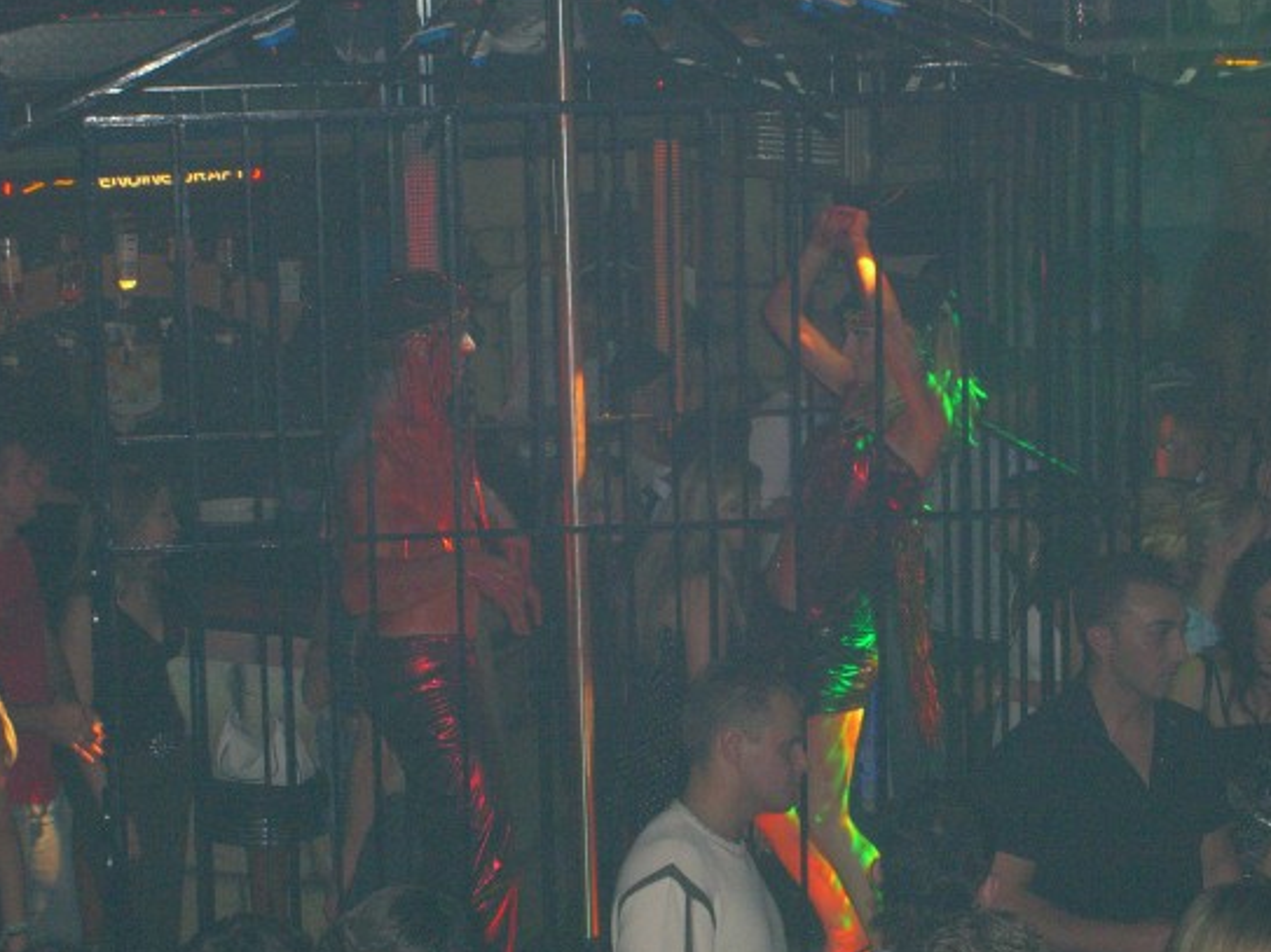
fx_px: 3854
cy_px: 480
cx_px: 644
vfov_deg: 14.1
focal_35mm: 105
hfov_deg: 18.7
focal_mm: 19.7
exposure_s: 1/60
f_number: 4.8
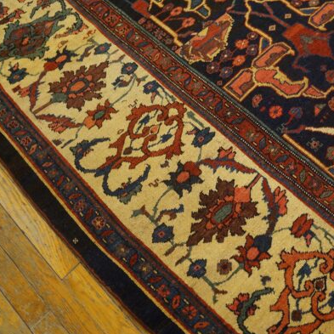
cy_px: 169
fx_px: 382
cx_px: 229
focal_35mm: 35
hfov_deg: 46.3
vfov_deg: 47.2
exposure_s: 1/60
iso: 1600
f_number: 4
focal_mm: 18
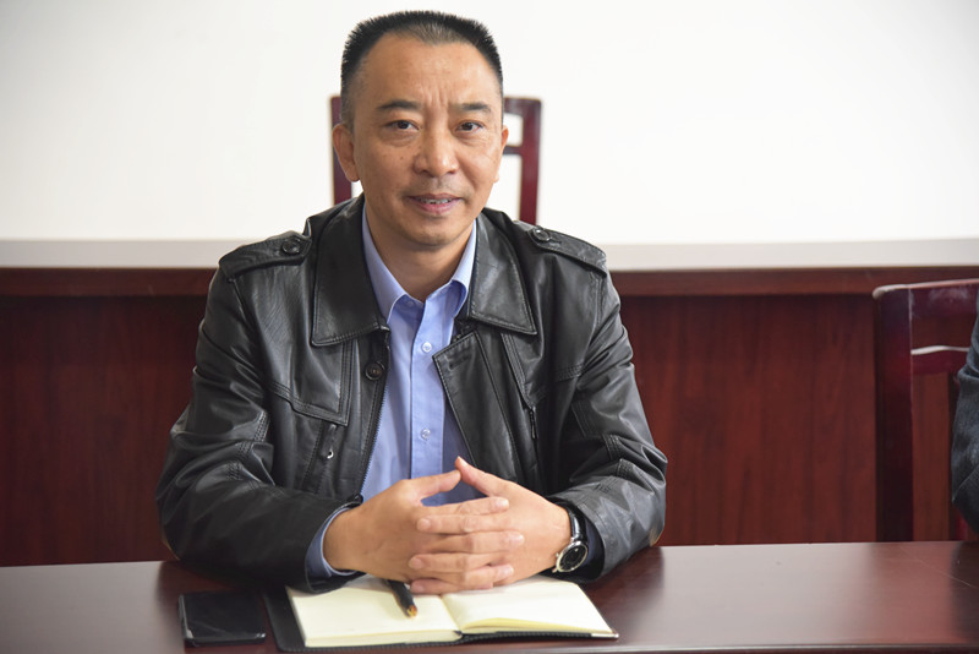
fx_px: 2584
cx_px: 490
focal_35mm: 95
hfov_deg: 21.5
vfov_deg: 14.4
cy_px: 327
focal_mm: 95
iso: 4000
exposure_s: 1/60
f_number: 4
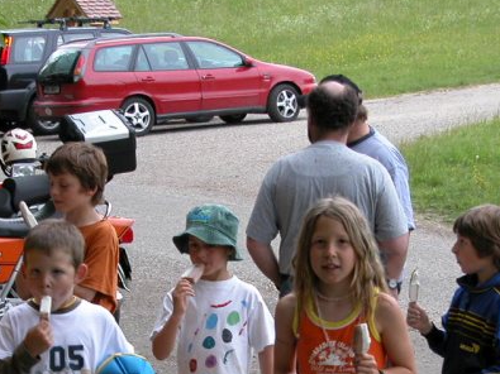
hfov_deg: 12.6
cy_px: 387
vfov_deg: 9.4
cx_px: 201
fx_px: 2267
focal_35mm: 157
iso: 100
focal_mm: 15.7
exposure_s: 1/79.5
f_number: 3.2
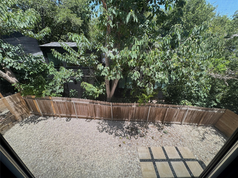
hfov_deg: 102.1
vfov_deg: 85.7
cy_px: 89
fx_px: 96
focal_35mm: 14
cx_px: 119
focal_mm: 2.22
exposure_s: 1/244
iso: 40
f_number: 2.2
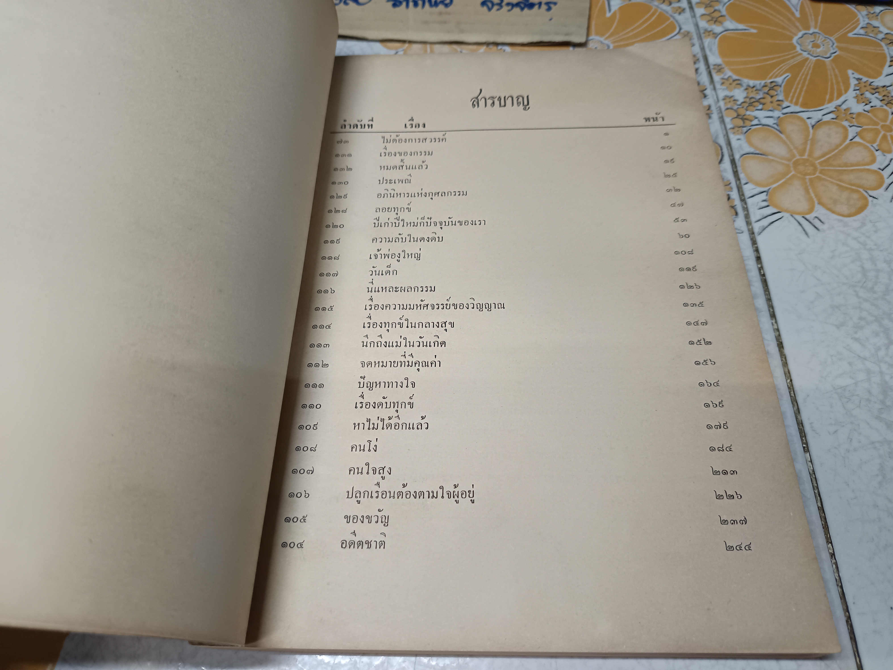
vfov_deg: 56.8
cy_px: 335
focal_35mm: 24
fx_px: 619
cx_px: 446
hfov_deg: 71.6
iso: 863
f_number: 1.7
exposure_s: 1/33.3
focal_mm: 5.31
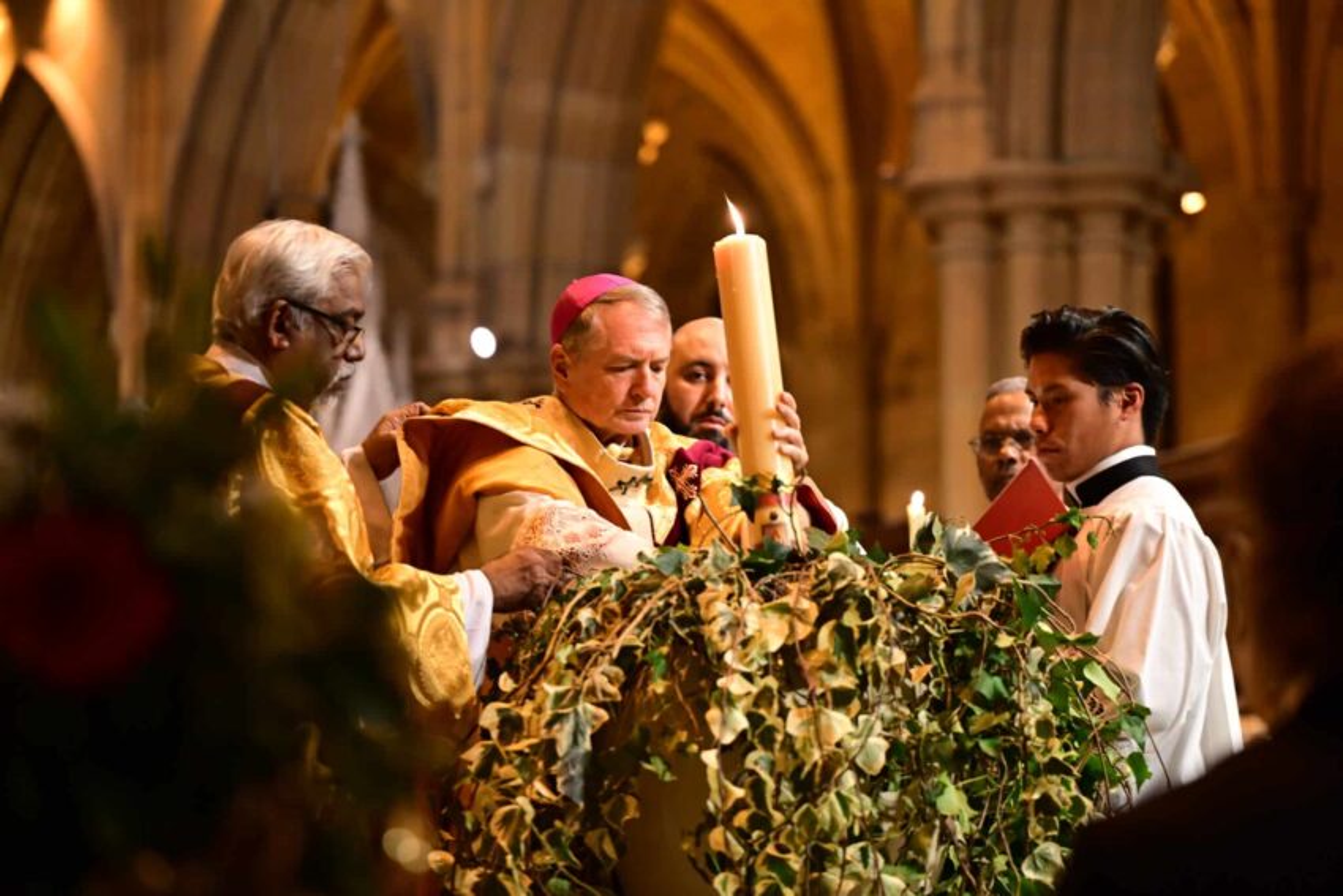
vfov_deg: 13.0
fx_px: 3917
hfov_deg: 19.5
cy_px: 448
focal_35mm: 105
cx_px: 672
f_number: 2.8
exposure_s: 1/60
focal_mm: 105
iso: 1600
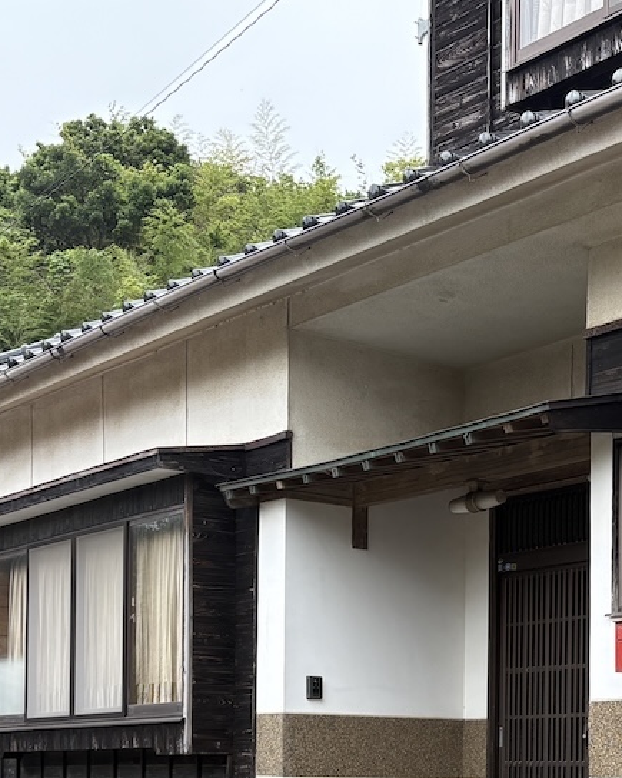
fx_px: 1611
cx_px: 552
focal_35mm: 70
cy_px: 733
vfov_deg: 26.1
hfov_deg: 21.4
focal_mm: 5.96
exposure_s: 1/731
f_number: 1.6
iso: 64
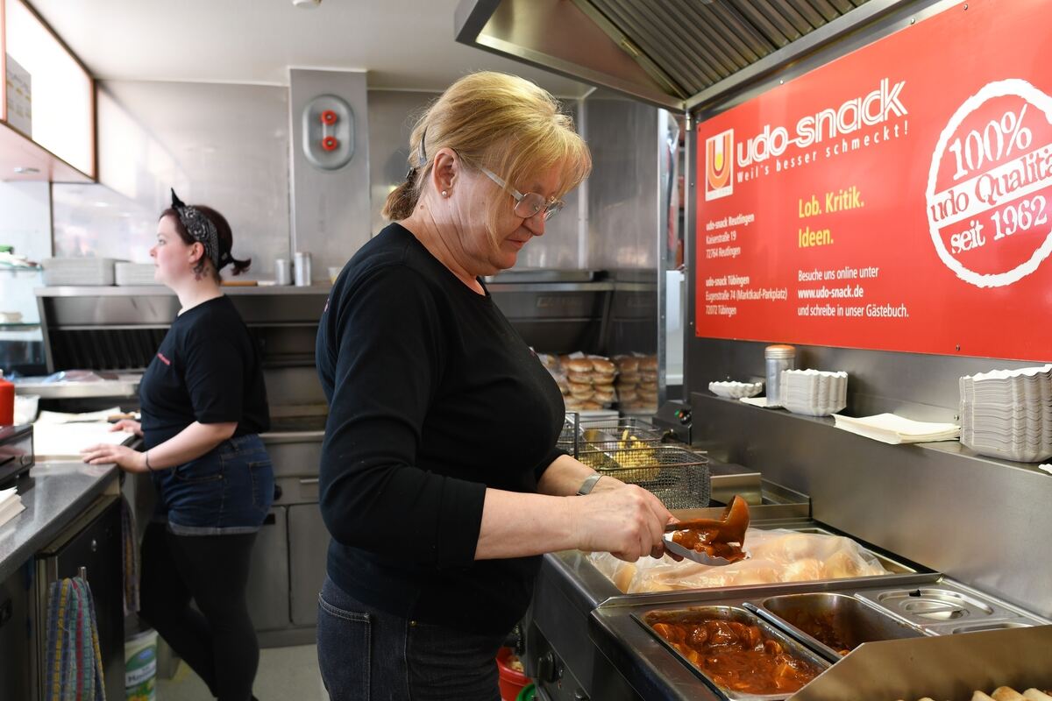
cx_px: 526
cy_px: 350
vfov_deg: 43.6
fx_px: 877
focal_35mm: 30
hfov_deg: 61.9
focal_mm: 20
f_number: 2.8
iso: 400
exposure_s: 1/80
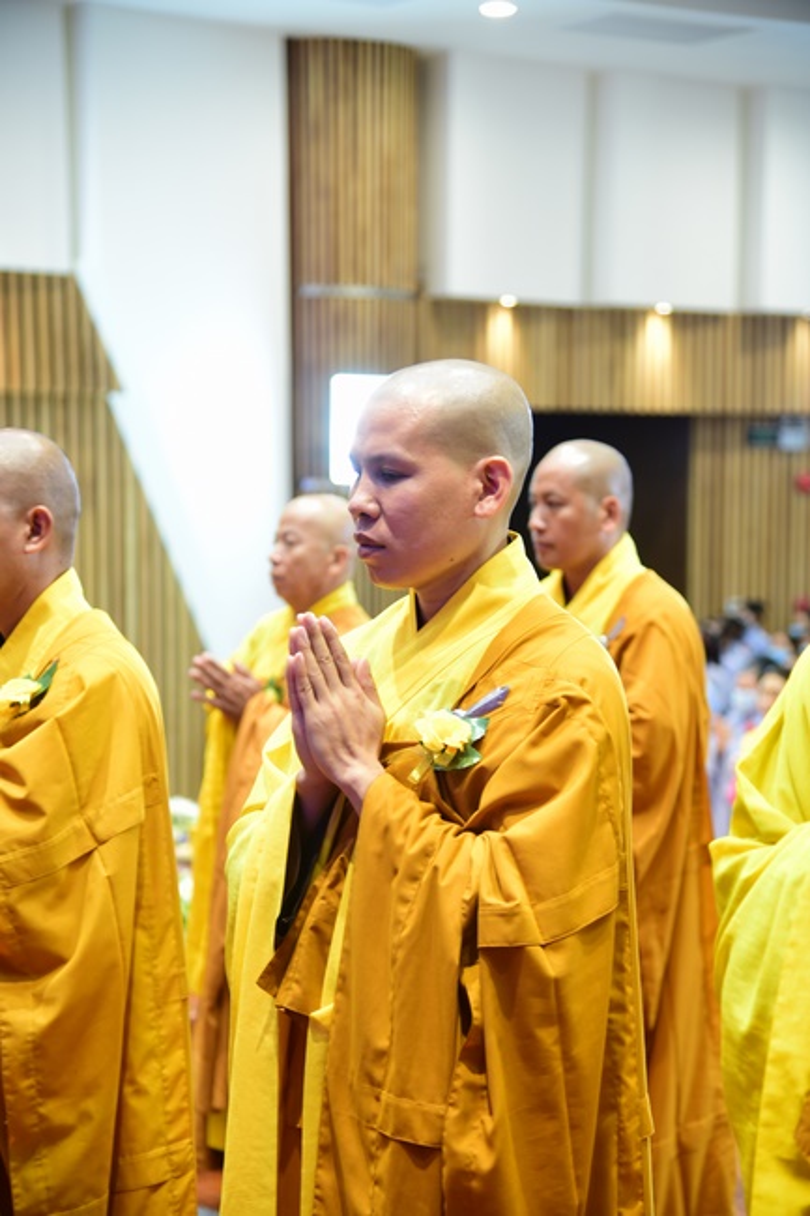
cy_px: 608
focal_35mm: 78
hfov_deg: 17.5
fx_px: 2634
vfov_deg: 26.0
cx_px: 405
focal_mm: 78
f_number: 4
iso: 1000
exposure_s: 1/30
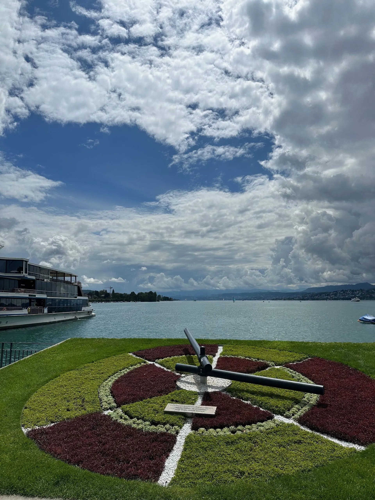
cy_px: 250
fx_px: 347
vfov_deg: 71.6
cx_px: 188
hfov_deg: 56.8
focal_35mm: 24
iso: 80
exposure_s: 1/18519
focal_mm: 6.86
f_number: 1.78
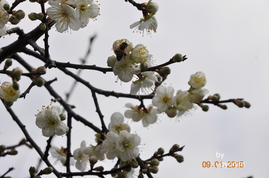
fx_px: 1175
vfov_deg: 8.7
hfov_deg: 13.1
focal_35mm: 158
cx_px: 134
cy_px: 89
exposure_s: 1/640
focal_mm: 105
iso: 200
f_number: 13
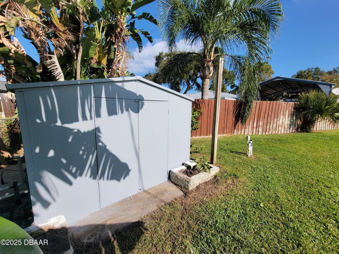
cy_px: 127
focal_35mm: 13
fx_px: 127
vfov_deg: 89.9
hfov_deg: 106.2
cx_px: 170
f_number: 2.2
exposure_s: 1/1636
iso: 50
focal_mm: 2.2
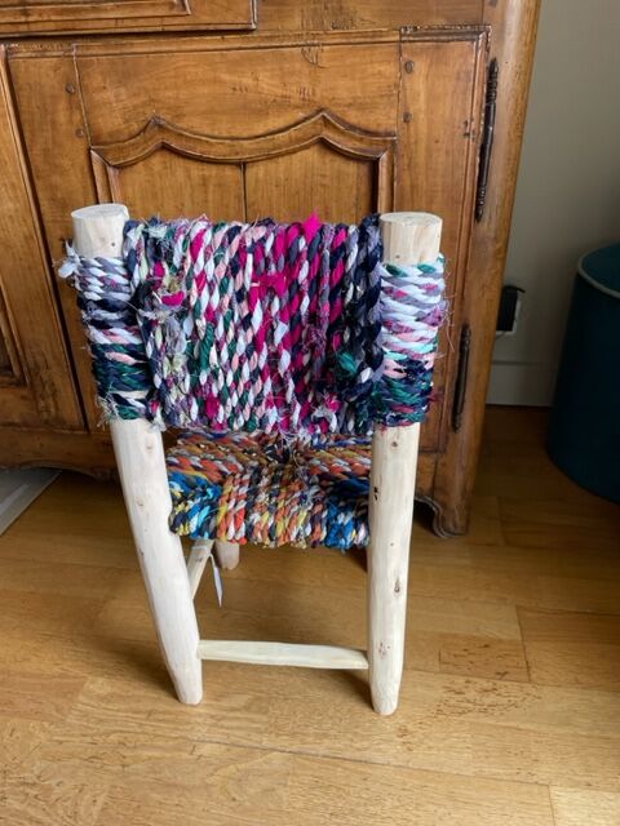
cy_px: 413
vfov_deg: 67.3
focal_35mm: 26
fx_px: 621
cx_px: 310
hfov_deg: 53.1
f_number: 1.6
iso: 125
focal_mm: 4.2
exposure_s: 1/115
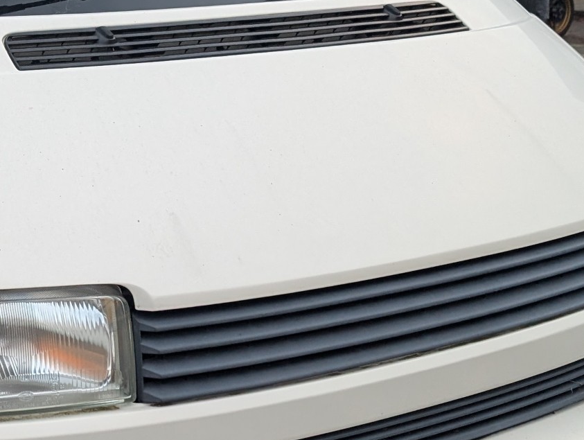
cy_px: 186
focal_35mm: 74
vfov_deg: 19.9
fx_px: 1250
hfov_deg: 25.4
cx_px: 47
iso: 335
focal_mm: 6.9
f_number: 1.68
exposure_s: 1/595
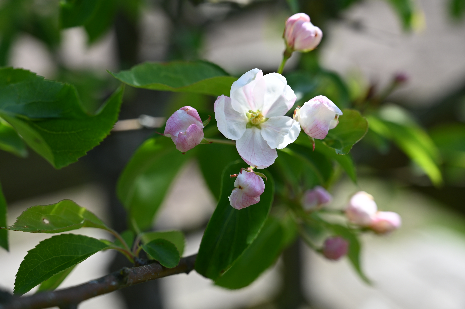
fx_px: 813
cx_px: 232
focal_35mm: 63
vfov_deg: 21.5
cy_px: 154
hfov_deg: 31.9
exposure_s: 1/250
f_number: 5.6
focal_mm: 63
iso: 110
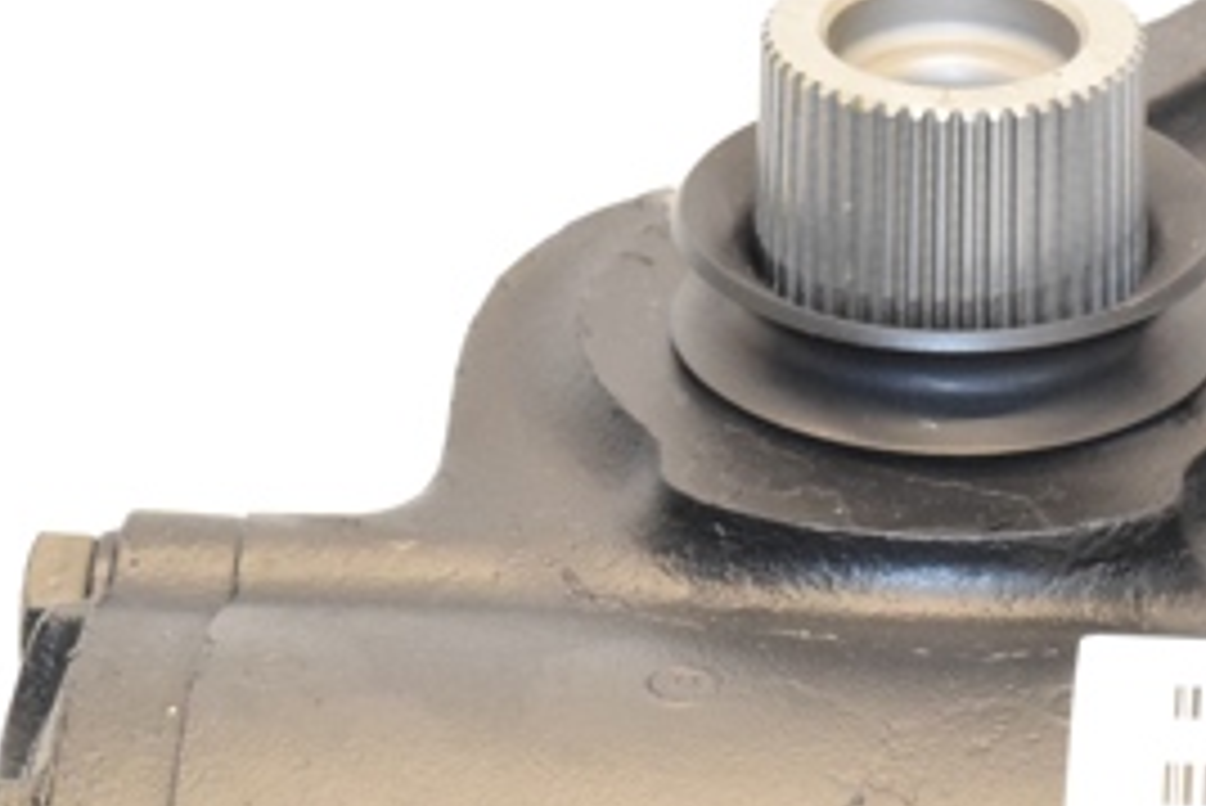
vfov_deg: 5.9
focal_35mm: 233
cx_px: 1314
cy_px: 822
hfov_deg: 8.8
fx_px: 7809
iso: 3200
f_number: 9
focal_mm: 52
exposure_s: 1/200
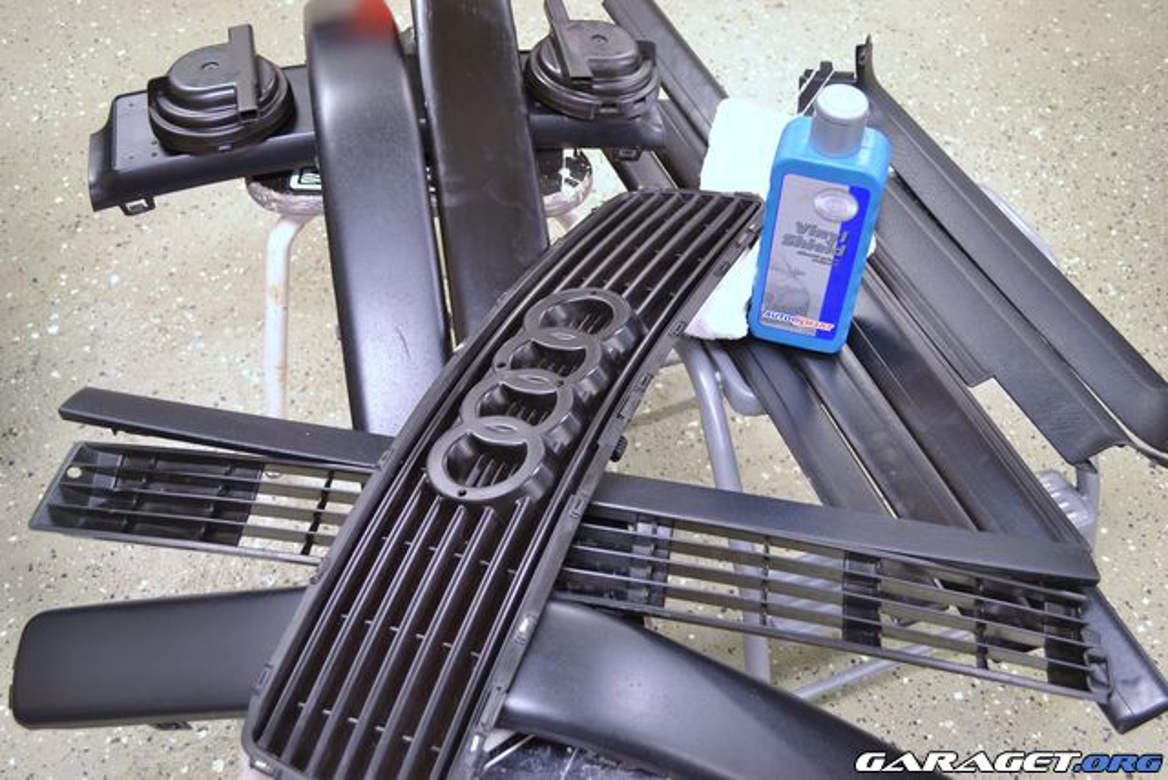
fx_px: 1168
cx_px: 584
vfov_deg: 36.9
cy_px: 390
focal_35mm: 36
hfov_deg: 53.1
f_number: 4
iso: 100
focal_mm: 24
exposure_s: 1/1.6
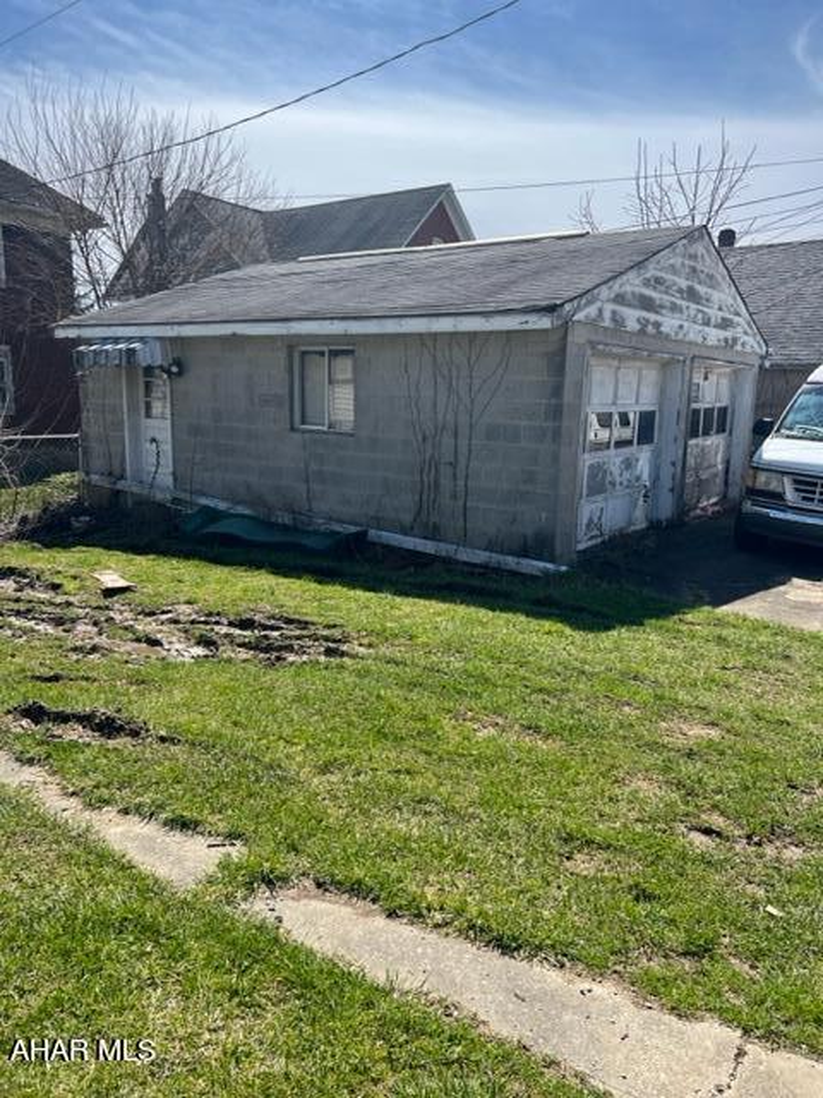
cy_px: 549
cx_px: 412
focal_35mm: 26
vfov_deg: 67.3
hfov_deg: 53.1
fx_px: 824
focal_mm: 5.7
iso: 50
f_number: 1.5
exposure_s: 1/3257
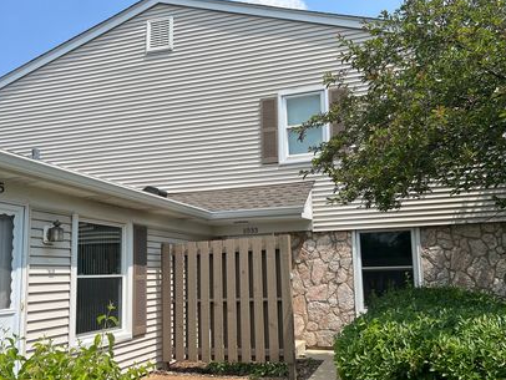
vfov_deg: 44.1
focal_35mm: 32
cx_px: 280
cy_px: 214
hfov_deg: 56.7
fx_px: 468
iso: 50
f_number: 1.5
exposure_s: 1/3968
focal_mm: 5.7
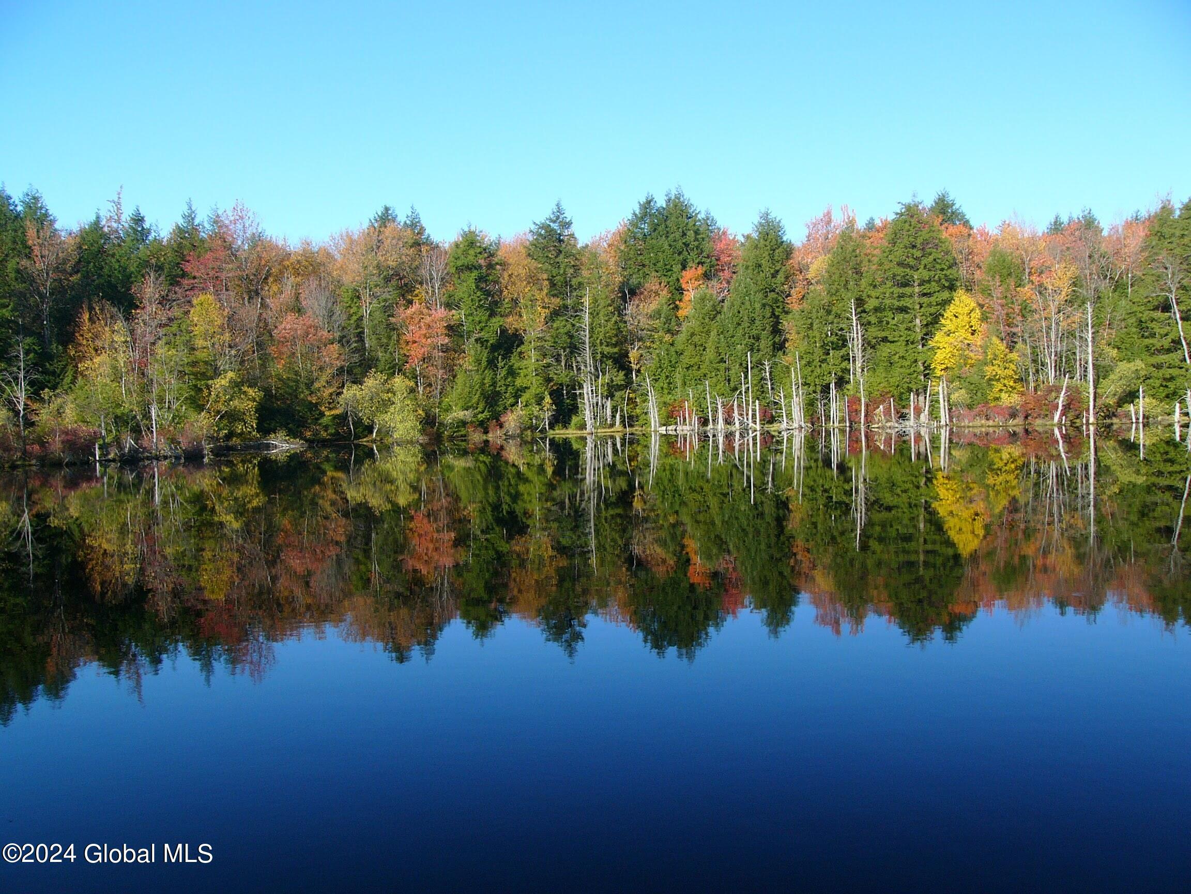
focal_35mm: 36
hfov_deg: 51.4
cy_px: 447
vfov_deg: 39.7
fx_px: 1239
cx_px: 596
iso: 50
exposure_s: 1/100
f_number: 4
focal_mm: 6
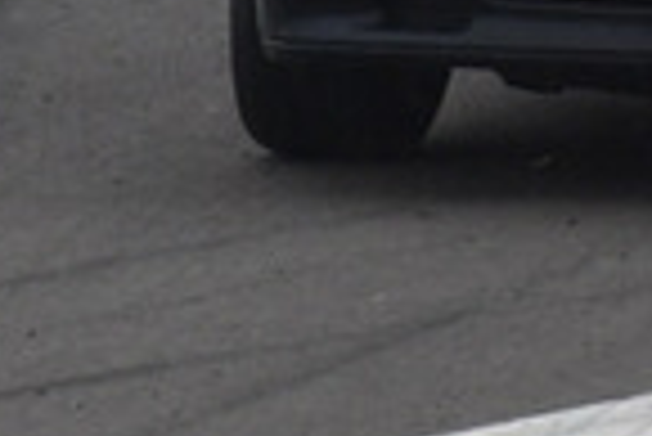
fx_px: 74764
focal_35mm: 4124
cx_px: 940
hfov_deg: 0.5
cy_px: -706
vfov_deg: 0.3
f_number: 10
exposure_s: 1/640
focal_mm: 500
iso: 640
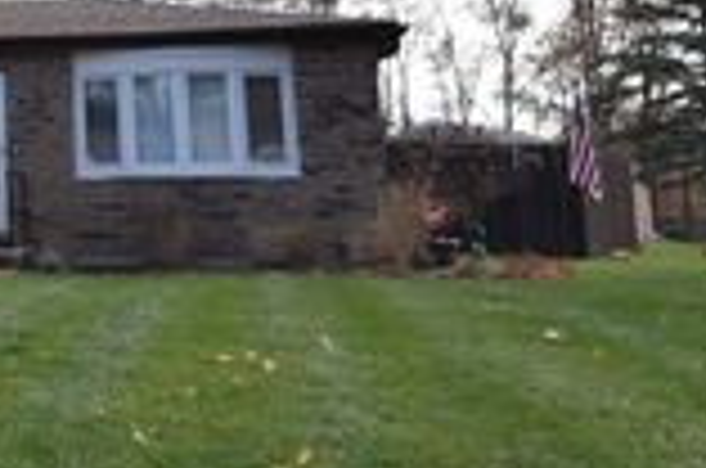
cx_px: -225
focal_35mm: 67
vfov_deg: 19.3
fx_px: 1311
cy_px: -52
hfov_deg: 25.6
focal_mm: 14
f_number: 13
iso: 320
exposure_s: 1/100
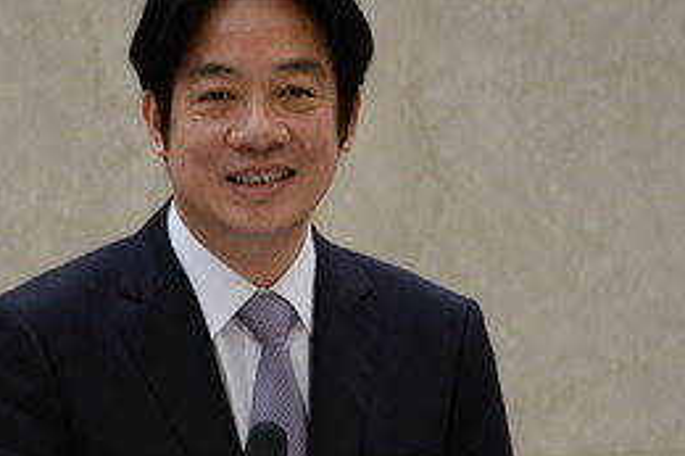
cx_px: 261
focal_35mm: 924
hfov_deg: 2.2
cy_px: 314
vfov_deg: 1.5
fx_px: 17570
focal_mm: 400
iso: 2500
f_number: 5.6
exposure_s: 1/125
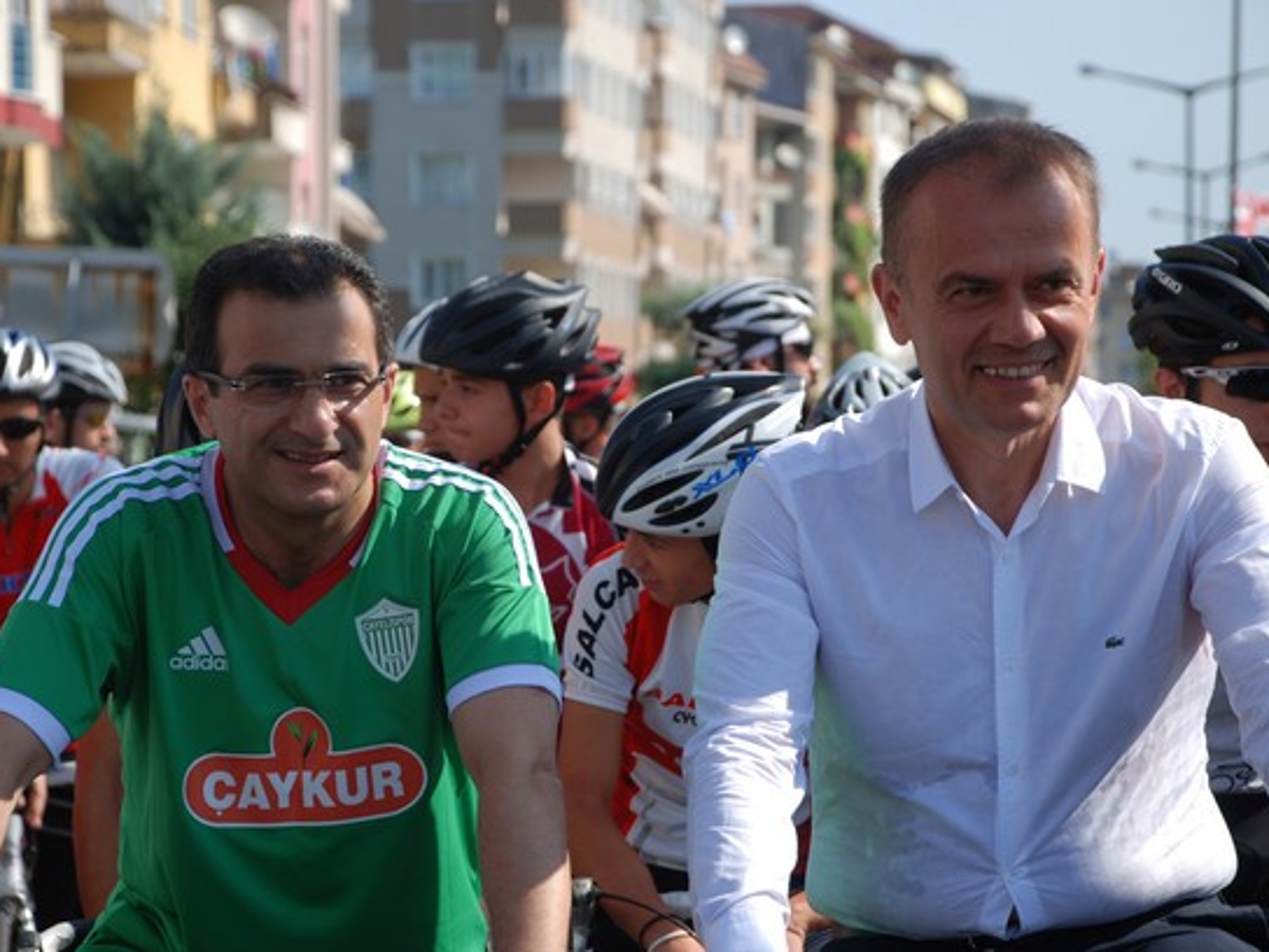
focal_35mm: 160
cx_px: 581
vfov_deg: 9.3
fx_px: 5865
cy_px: 500
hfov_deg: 12.3
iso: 100
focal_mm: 90
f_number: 5.6
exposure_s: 1/250
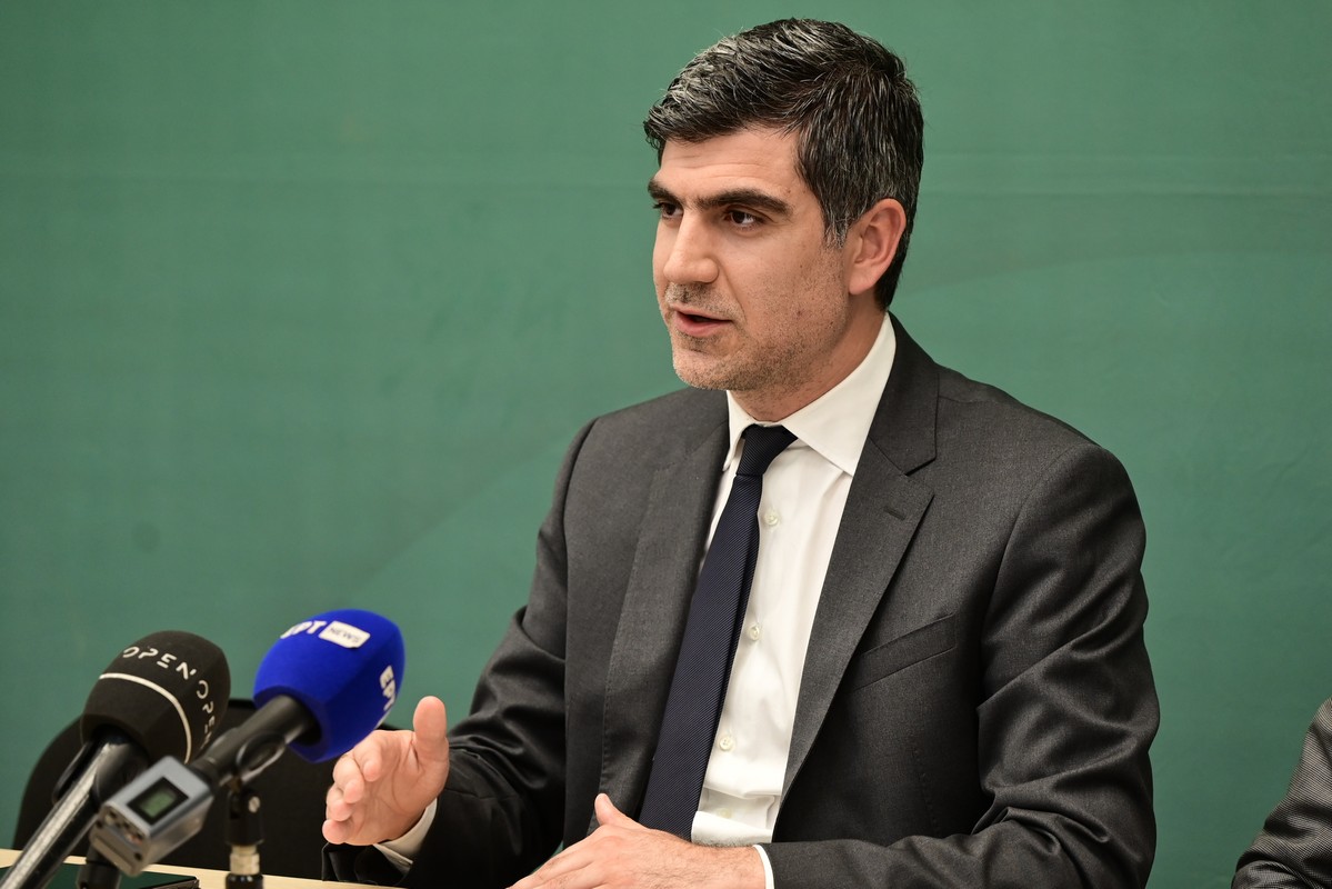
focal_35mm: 120
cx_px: 666
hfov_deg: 17.1
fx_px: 4441
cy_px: 444
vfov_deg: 11.4
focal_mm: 120
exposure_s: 1/250
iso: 1000
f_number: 4
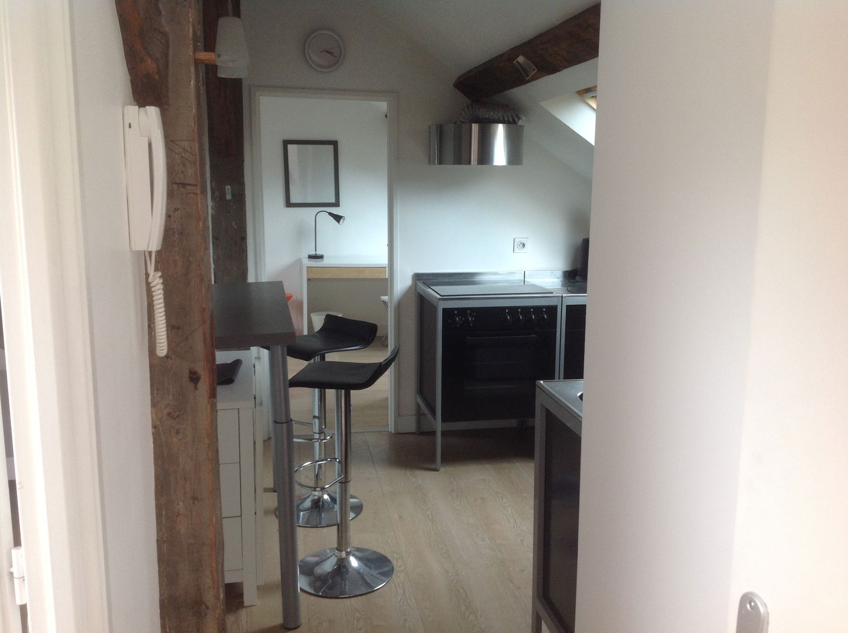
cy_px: 316
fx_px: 856
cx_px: 424
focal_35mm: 35
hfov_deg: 52.7
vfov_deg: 40.6
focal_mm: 4.28
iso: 64
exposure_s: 1/60
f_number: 2.4
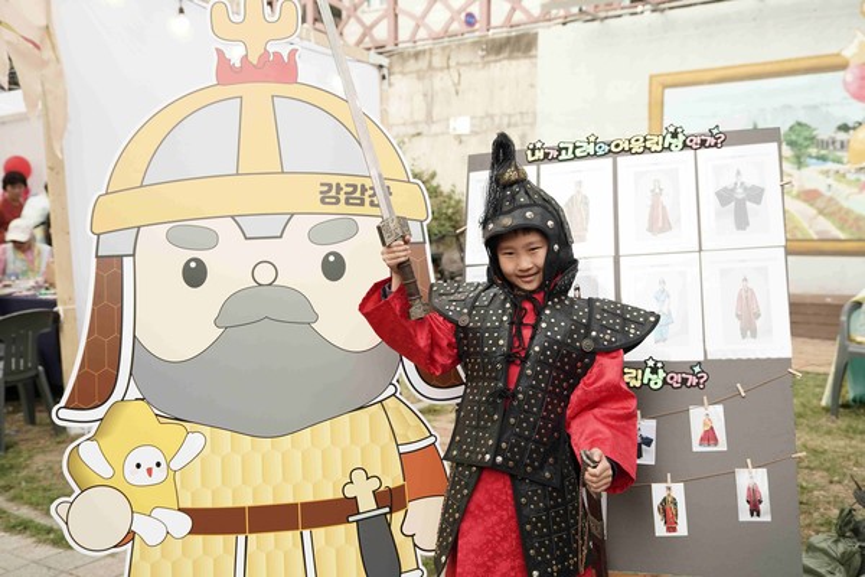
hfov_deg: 53.1
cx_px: 432
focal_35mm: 36
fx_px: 865
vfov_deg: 36.9
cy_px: 288
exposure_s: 1/1000
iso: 800
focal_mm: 36
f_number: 4
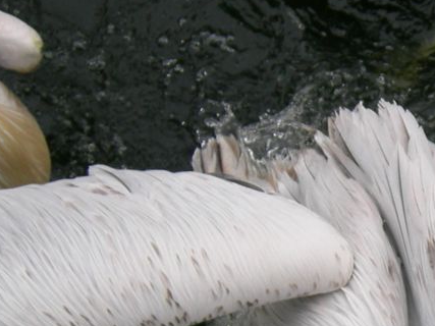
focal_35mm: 114
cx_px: 460
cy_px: 298
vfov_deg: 12.9
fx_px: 1432
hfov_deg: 16.8
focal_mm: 8
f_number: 2.8
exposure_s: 1/550
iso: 64
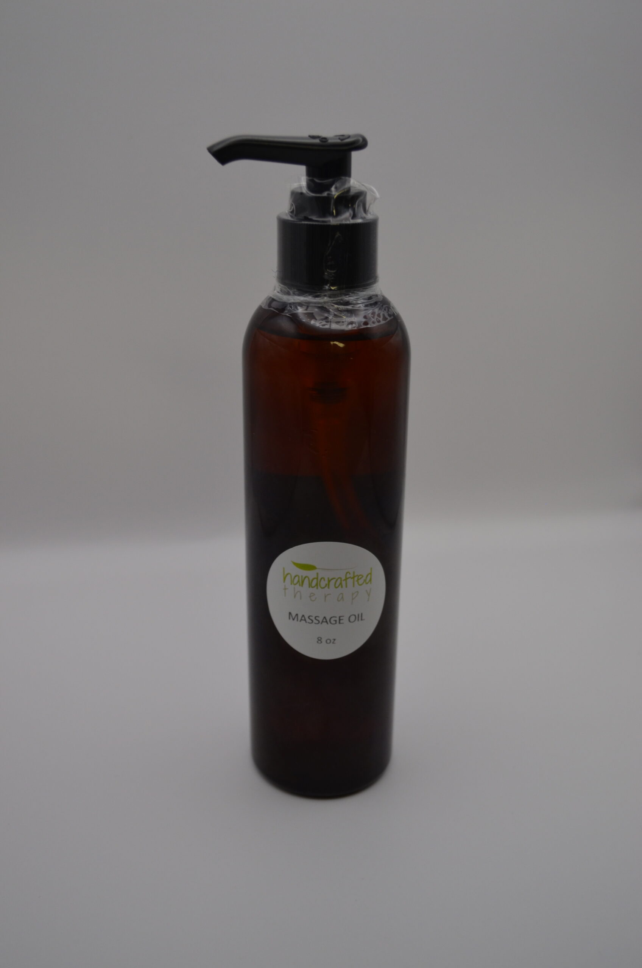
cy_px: 484
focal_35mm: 39
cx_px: 321
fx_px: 1048
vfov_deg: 49.6
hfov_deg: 34.1
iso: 400
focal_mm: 26
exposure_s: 1/100
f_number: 4.5
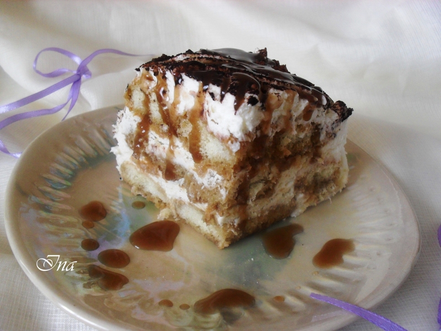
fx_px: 446
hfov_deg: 52.6
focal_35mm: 35
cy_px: 166
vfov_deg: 40.7
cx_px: 220
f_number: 3.2
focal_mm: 6.3
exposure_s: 1/20
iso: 200
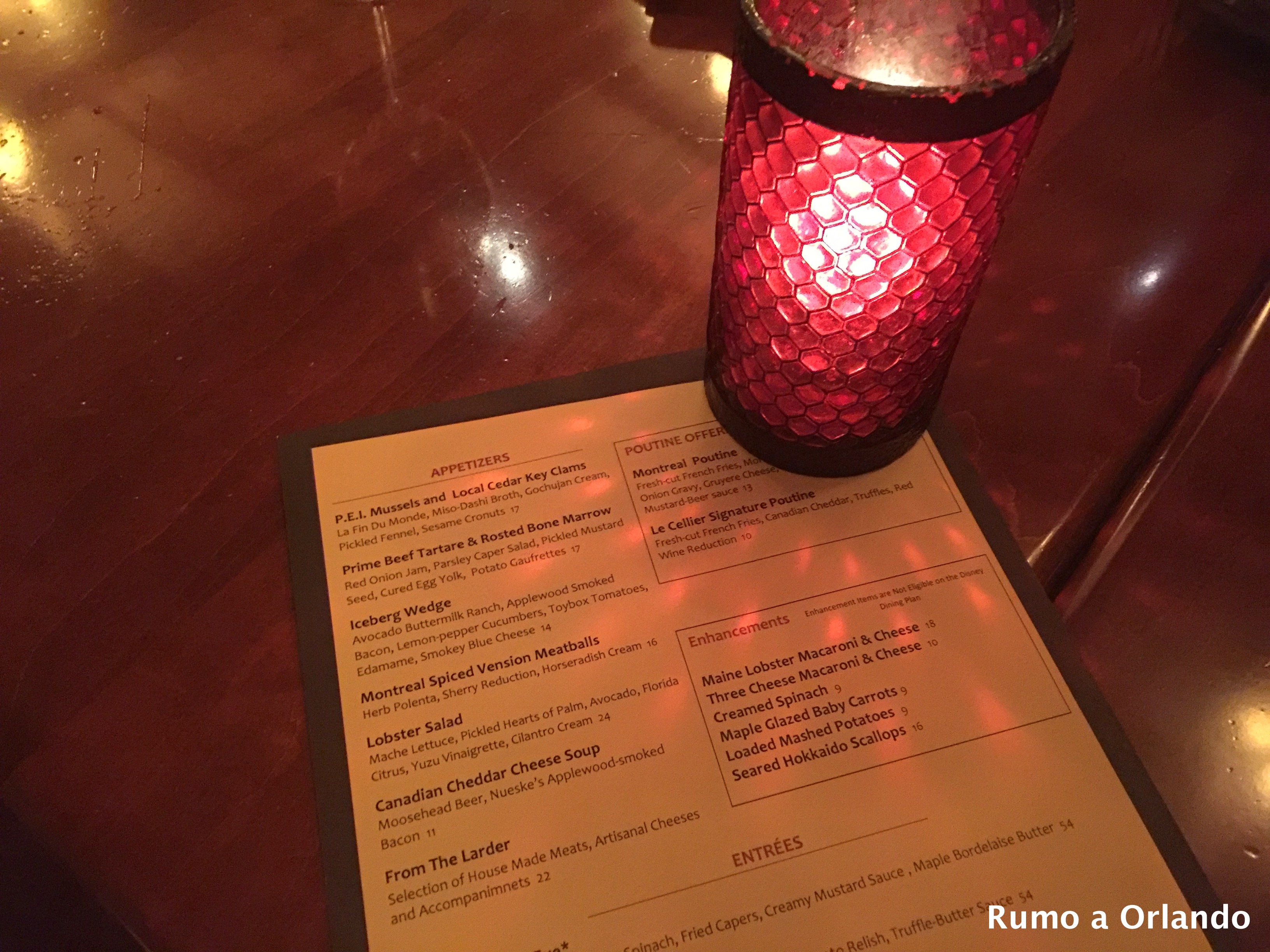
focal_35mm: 29
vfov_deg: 48.2
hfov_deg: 61.7
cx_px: 635
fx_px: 1064
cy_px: 476
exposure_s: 1/4
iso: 320
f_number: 2.2
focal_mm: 4.15
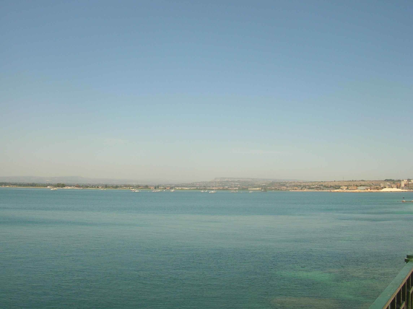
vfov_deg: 40.6
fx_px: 417
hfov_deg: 52.7
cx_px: 206
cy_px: 154
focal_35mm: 35
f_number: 5.6
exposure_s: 1/321
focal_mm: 5.8
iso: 50
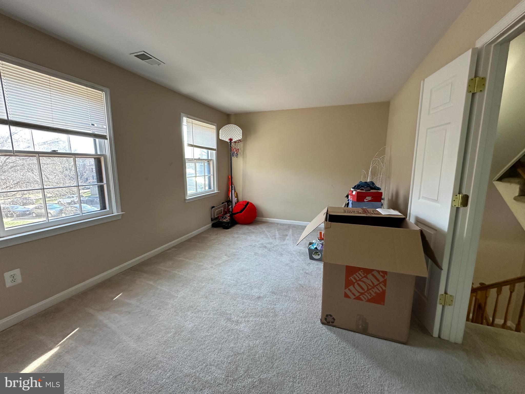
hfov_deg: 102.1
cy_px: 197
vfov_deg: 85.7
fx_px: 212
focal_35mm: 14
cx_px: 262
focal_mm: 2.22
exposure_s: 1/118
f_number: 2.2
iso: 250
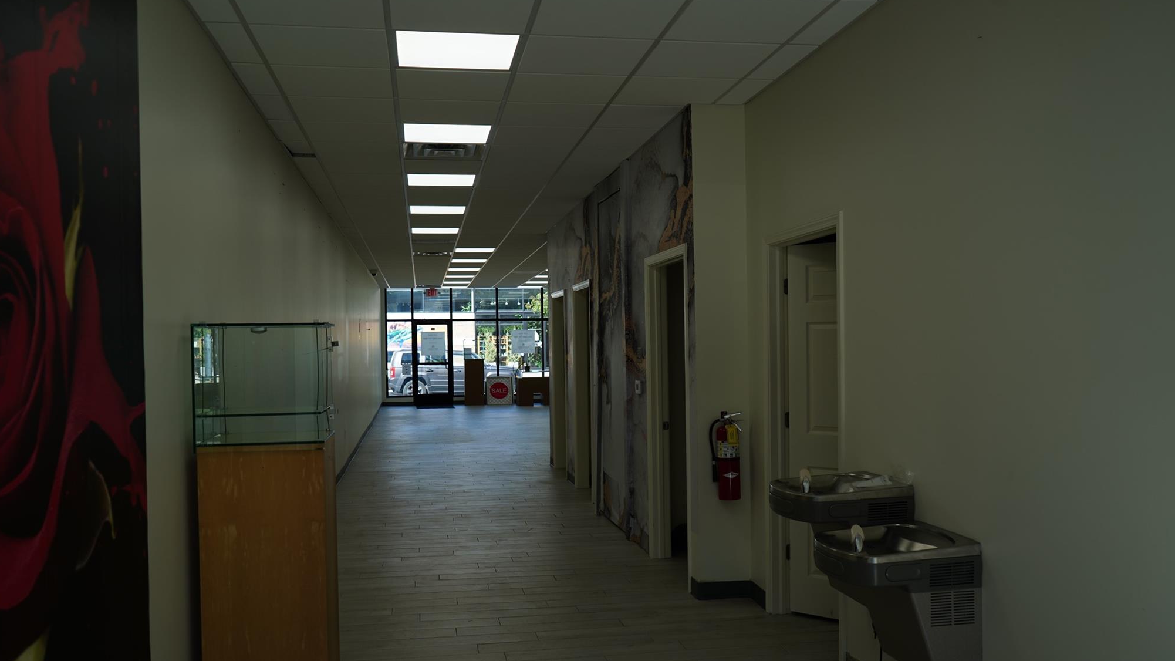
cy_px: 365
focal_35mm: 30
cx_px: 584
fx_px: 935
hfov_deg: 64.3
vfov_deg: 38.9
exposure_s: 1/200
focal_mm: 28
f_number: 4
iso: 100
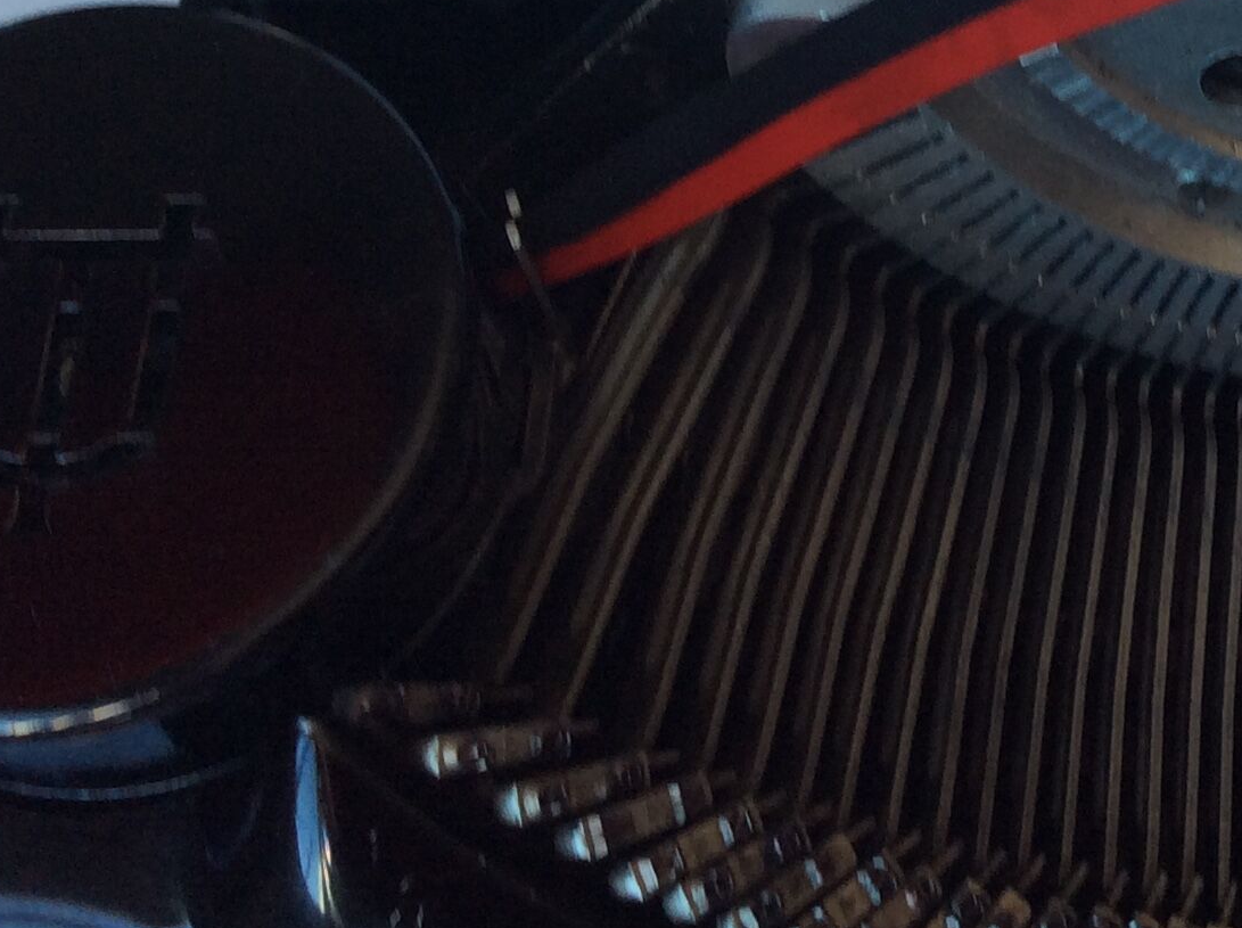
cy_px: 51
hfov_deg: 24.3
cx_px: 1297
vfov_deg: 18.9
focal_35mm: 76
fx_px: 2723
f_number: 2.4
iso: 32
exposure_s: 1/25
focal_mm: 3.3
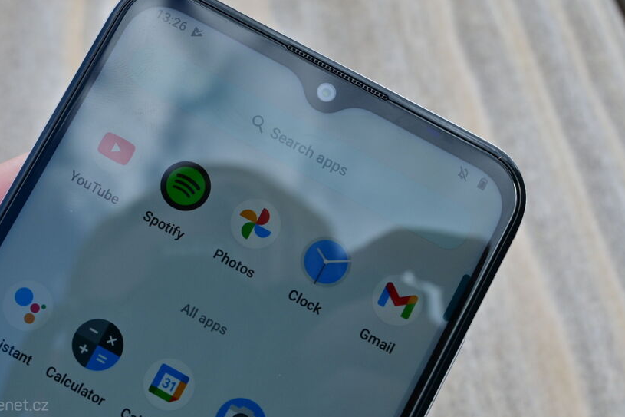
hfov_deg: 42.0
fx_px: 814
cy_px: 183
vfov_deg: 28.7
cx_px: 280
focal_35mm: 47
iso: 100
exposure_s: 1/200
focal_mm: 26.5
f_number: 7.1
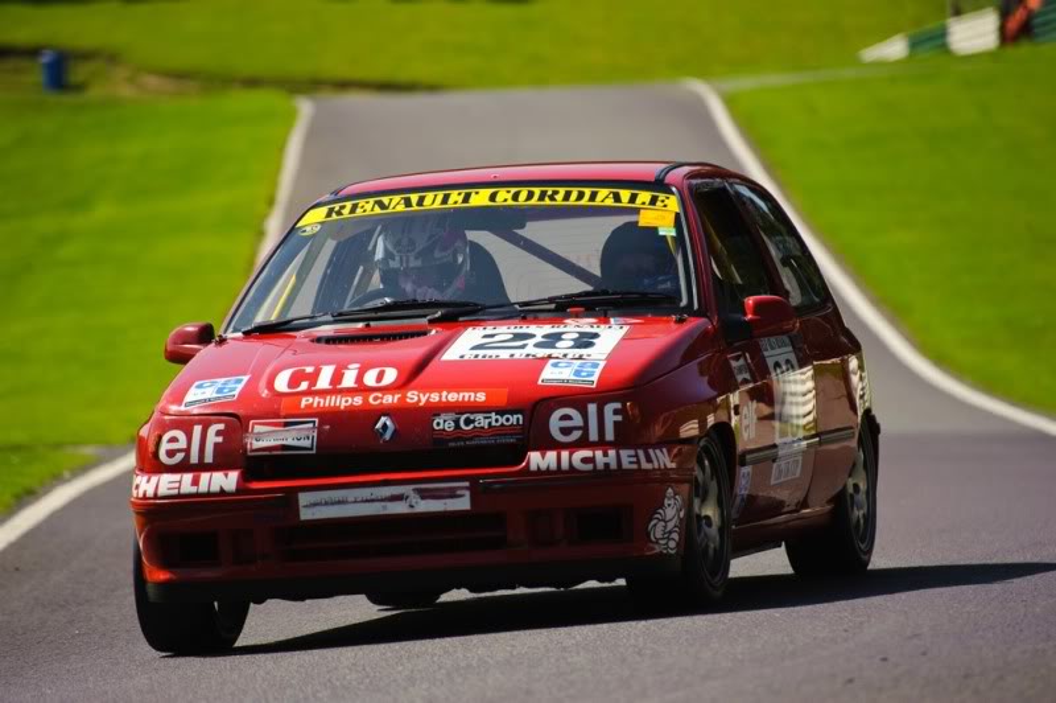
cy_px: 352
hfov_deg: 6.9
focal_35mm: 300
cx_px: 528
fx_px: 8793
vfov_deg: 4.6
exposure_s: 1/1600
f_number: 5.6
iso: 400
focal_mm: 300
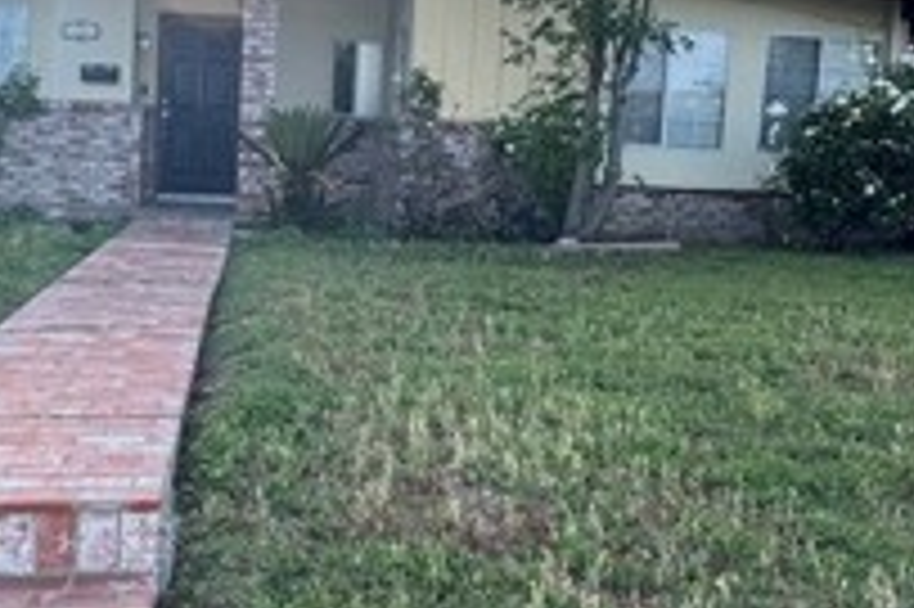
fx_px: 1167
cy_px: 266
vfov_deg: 29.2
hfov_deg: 42.3
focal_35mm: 46
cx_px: 324
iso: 40
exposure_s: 1/537
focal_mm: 2.22
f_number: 2.2
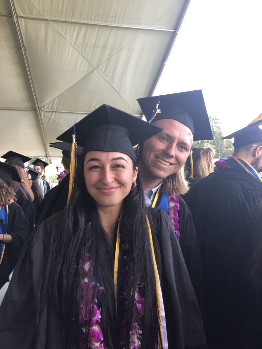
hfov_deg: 49.7
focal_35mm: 28
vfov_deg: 63.4
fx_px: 283
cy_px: 174
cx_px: 131
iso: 20
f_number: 1.8
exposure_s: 1/40
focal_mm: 3.99
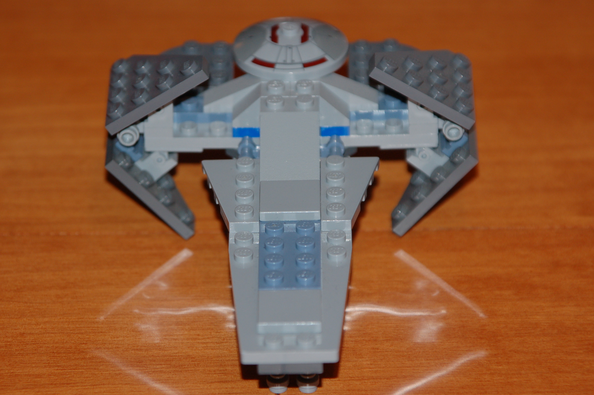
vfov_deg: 5.9
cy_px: 198
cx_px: 297
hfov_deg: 8.9
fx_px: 3833
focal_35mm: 232
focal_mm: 155
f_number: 6
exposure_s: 1/60
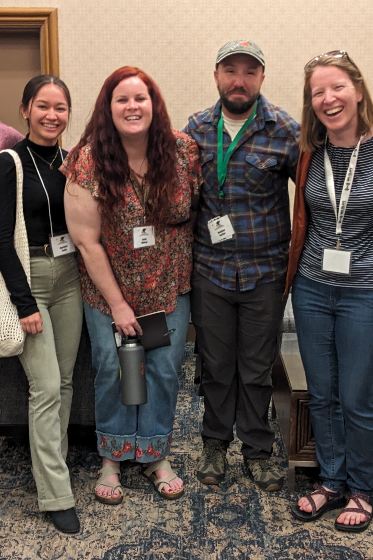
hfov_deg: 28.1
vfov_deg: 41.1
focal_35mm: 48
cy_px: 308
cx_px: 167
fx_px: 746
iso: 596
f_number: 1.73
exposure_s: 1/60
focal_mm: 4.38
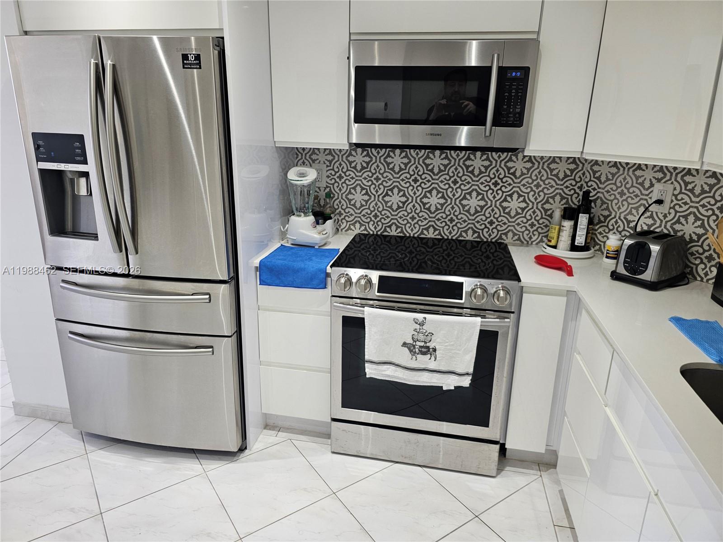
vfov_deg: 58.9
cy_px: 271
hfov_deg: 73.9
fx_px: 480
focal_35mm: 23
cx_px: 362
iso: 160
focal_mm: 6.3
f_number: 1.7
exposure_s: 1/120
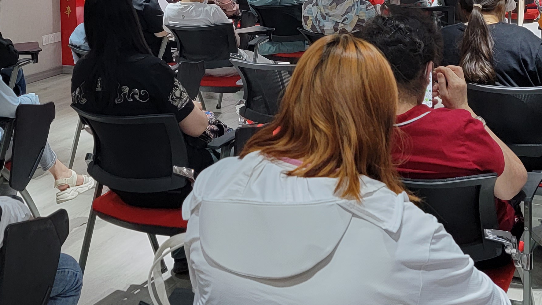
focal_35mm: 59
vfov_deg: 18.9
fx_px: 848
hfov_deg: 35.0
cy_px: -89
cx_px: 170
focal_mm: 6.7
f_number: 1.8
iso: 250
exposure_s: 1/60
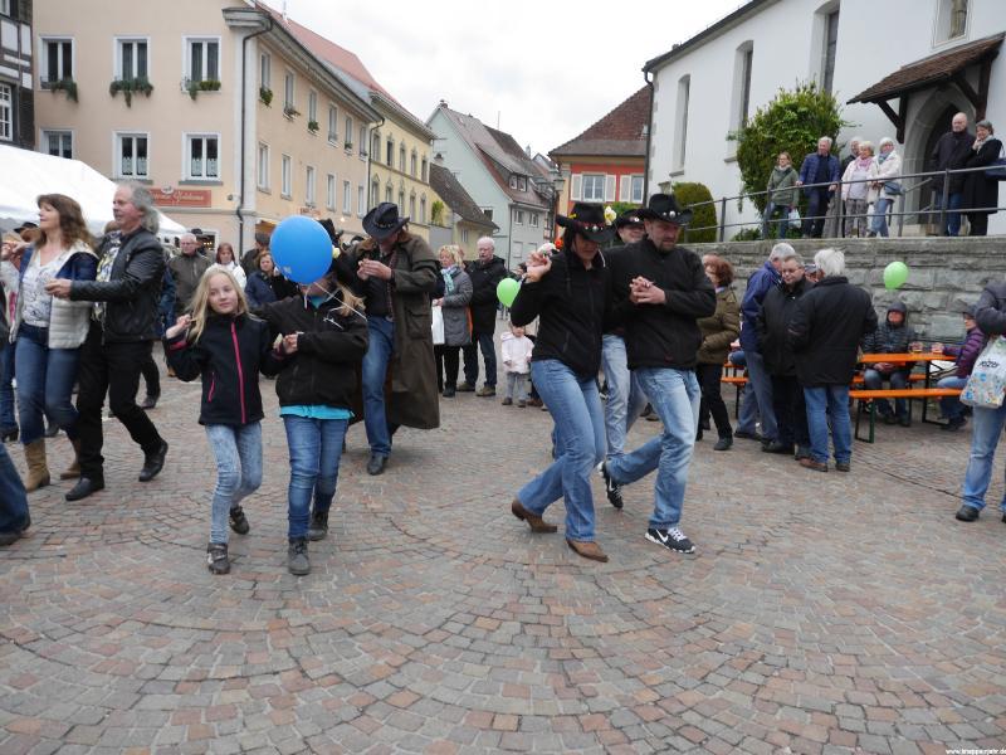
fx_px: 814
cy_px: 378
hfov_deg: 63.4
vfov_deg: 49.7
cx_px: 503
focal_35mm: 28
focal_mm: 14
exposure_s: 1/125
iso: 200
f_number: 4.5
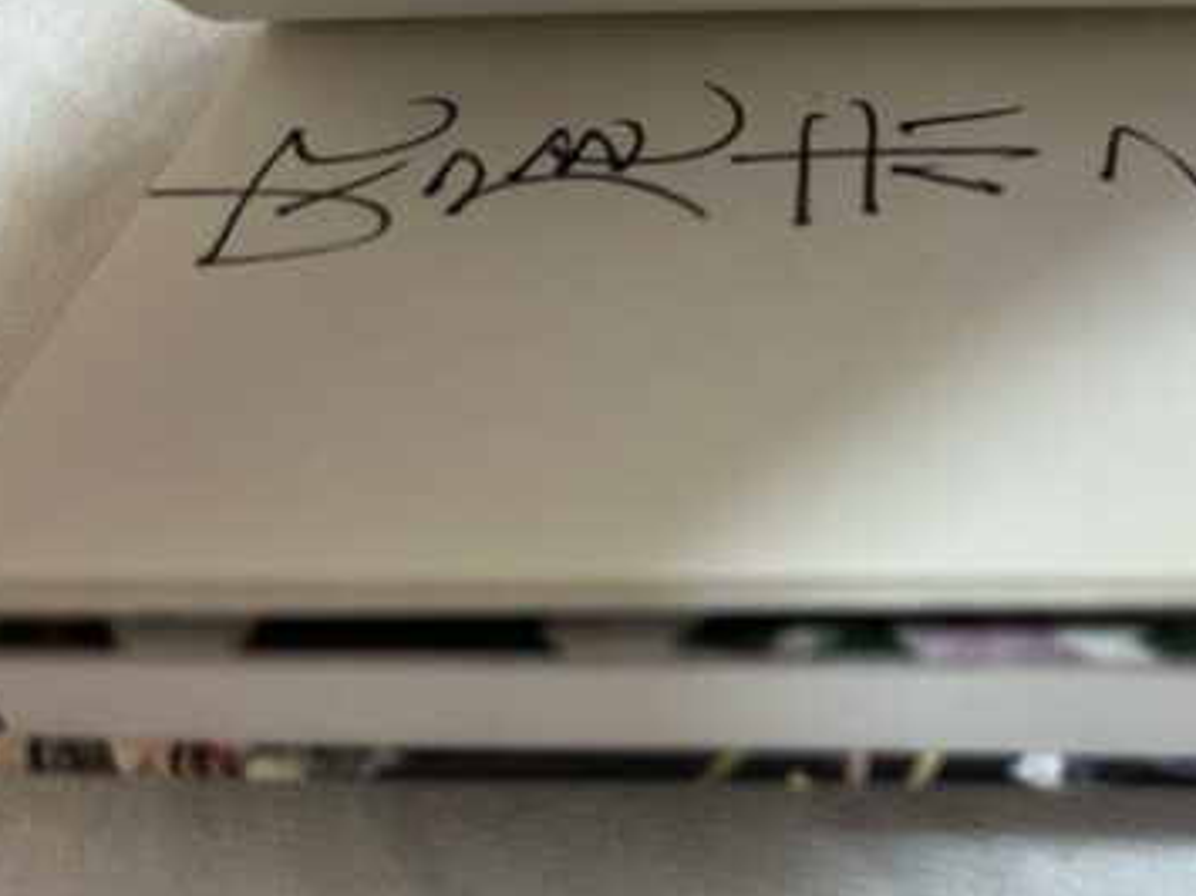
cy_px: 525
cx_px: 879
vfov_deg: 32.8
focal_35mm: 44
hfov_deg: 41.8
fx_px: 1520
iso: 125
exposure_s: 1/61
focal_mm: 5.7
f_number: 1.5
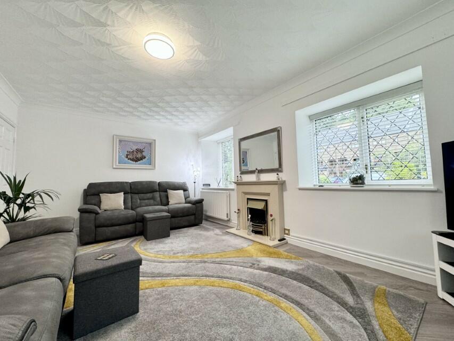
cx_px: 227
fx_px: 184
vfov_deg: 85.7
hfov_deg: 102.1
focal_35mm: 14
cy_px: 170
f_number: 2.2
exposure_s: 1/100
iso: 200
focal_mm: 2.22
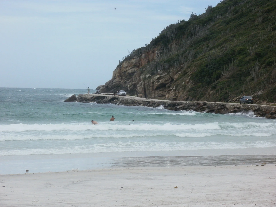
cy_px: 104
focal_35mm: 121
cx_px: 138
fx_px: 965
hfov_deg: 16.3
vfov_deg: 12.2
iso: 200
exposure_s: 1/800
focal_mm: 21.2
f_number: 8.3
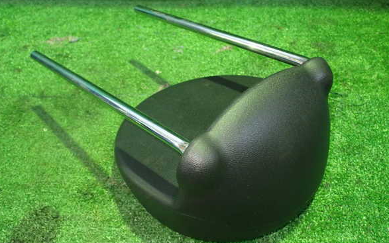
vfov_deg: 32.8
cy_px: 126
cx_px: 192
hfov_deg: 50.4
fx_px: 413
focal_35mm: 39
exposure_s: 1/20
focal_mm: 6.37
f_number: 2.5
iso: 800
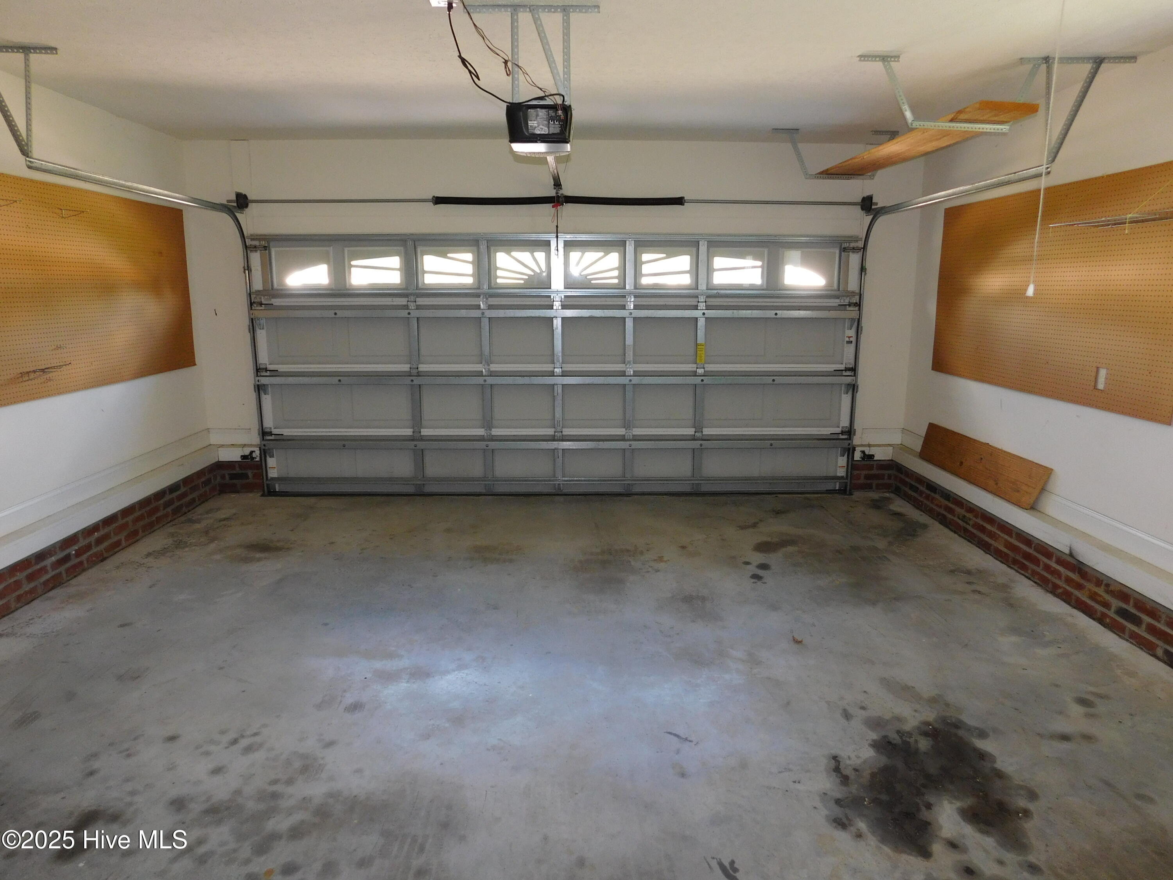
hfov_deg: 73.9
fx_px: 779
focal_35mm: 23
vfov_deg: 58.9
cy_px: 440
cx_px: 586
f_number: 3
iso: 200
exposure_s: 1/30
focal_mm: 4
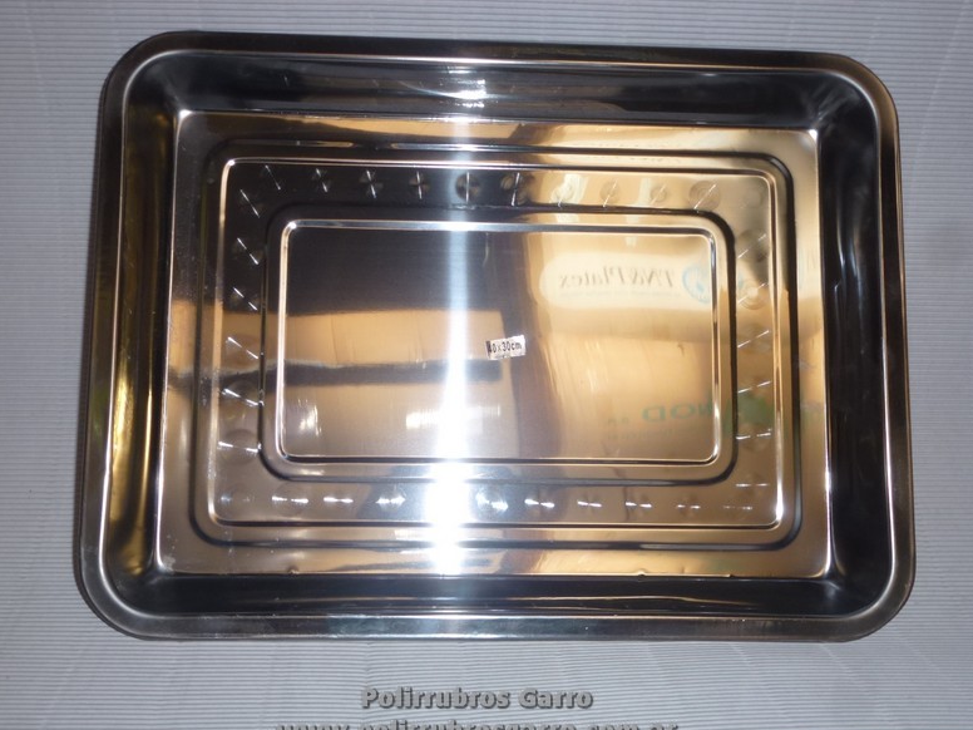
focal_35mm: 34
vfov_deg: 41.8
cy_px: 374
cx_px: 478
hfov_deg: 54.0
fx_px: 956
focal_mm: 5.9
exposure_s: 1/20
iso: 100
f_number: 3.6
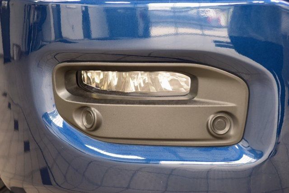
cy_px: 96
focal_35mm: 105
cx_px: 144
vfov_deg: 13.0
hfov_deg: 19.5
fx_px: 843
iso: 1600
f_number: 4
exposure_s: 1/30
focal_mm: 70
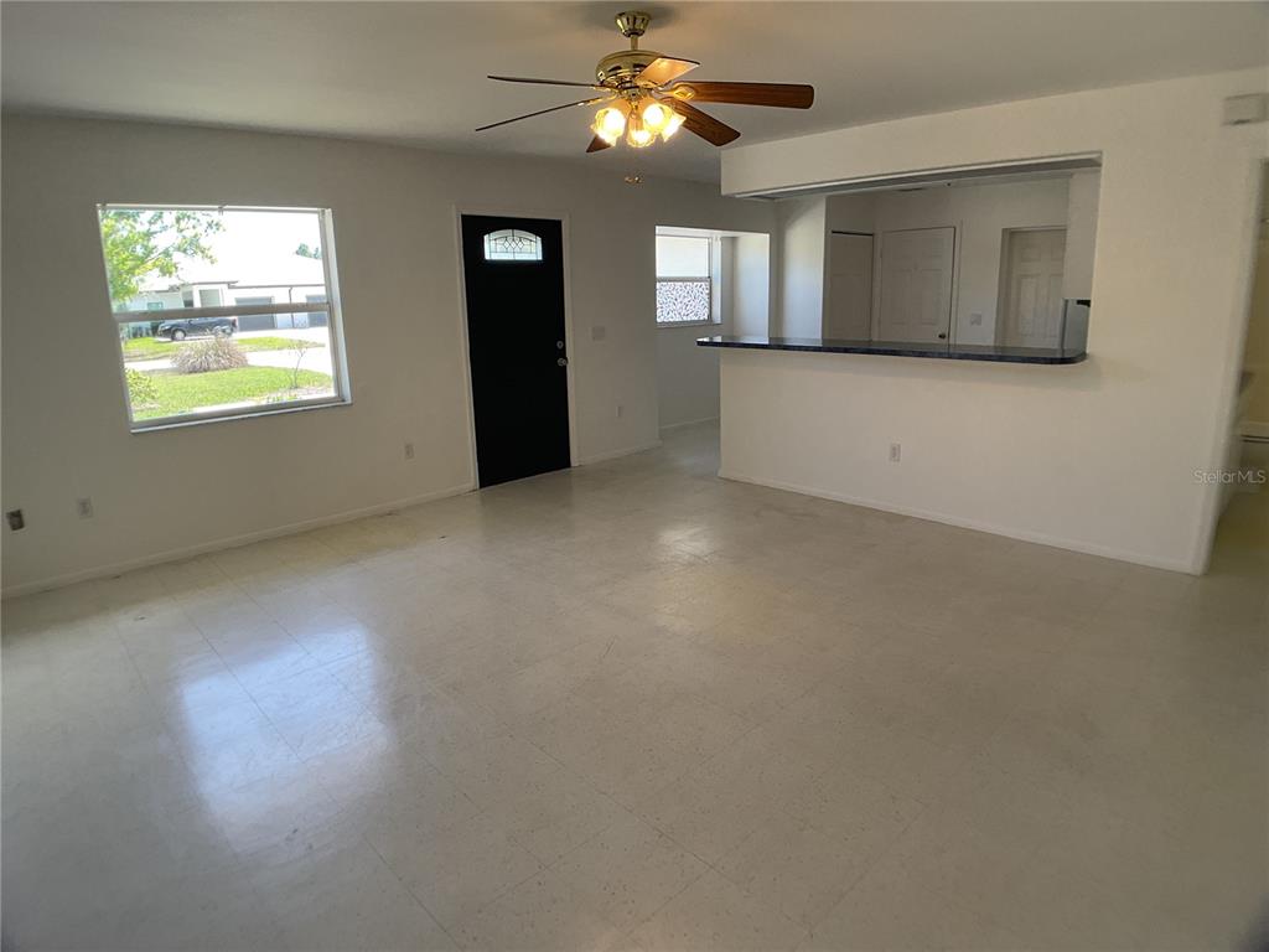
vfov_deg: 48.2
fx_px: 1063
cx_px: 634
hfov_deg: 61.7
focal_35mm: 29
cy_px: 476
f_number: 1.8
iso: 25
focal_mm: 3
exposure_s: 1/120
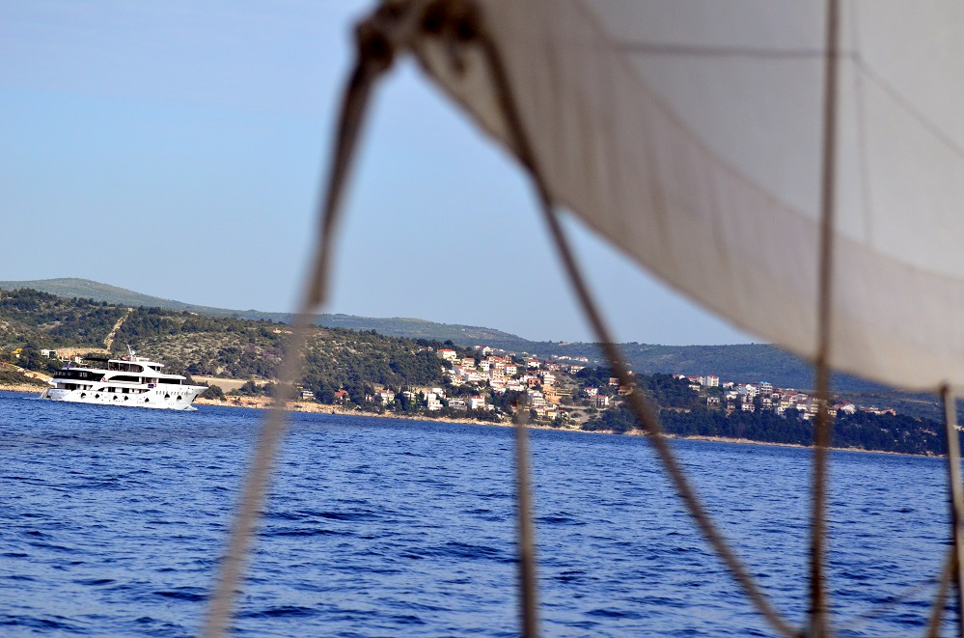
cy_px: 319
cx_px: 482
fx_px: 3406
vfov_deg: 10.7
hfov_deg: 16.1
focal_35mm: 128
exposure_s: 1/5000
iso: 800
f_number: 4.5
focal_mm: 85
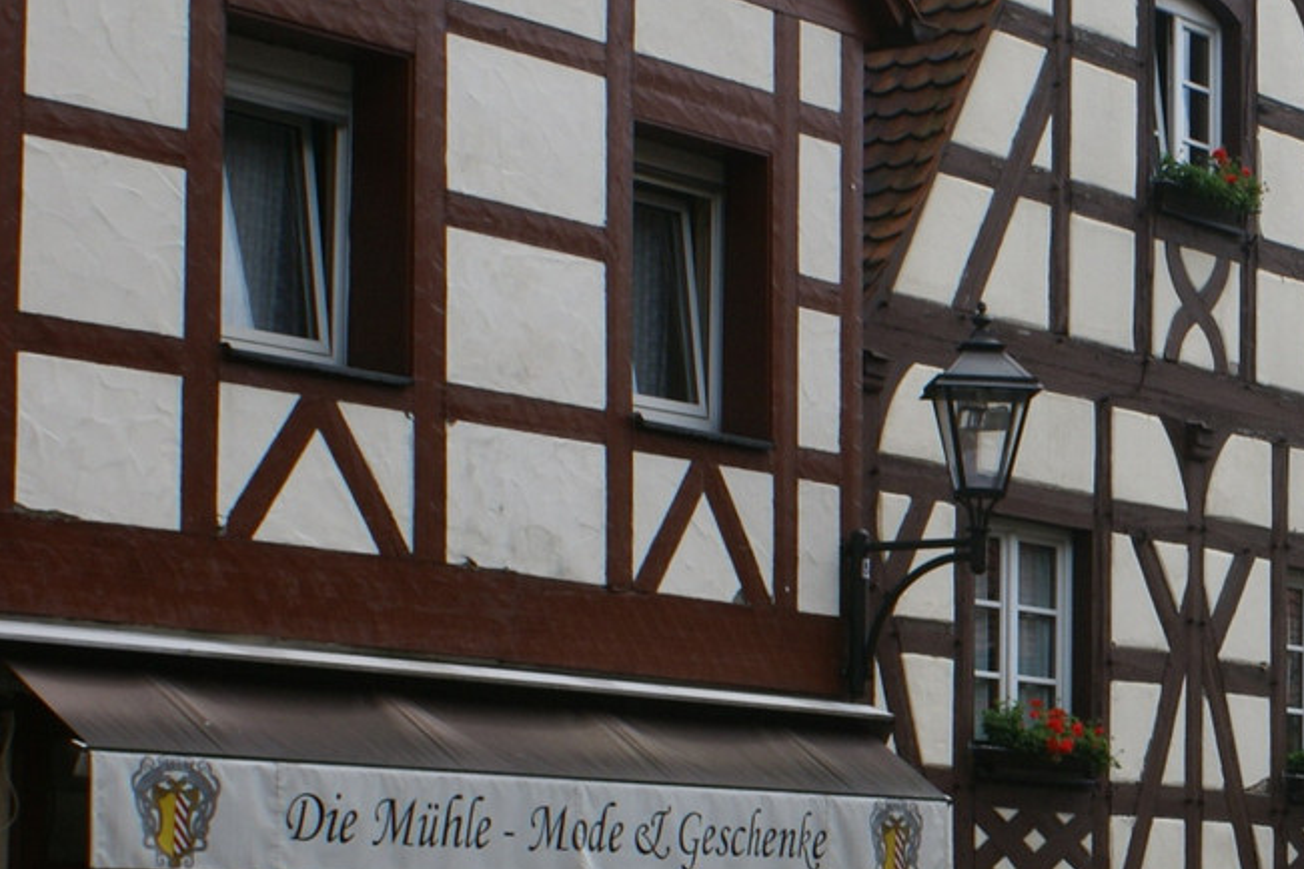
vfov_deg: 12.2
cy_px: 645
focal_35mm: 112
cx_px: 1572
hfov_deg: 17.4
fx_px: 4057
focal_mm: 30
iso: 100
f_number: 10
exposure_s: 1/250
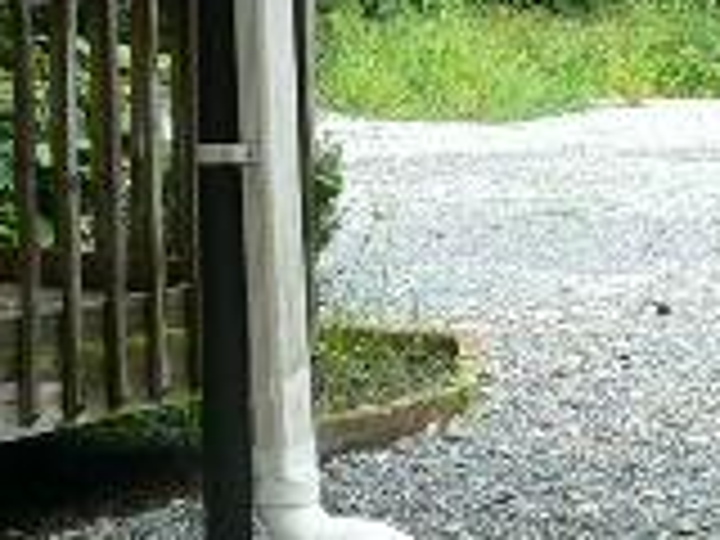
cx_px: 1426
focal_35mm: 144
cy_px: 194
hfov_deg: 12.2
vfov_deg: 10.3
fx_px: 2995
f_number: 3.3
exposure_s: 1/100
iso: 80
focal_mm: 6
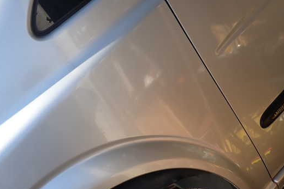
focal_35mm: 36
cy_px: 96
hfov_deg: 53.1
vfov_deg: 36.9
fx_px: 284
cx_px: 144
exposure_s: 1/320
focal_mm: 5.4
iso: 100
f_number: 3.2
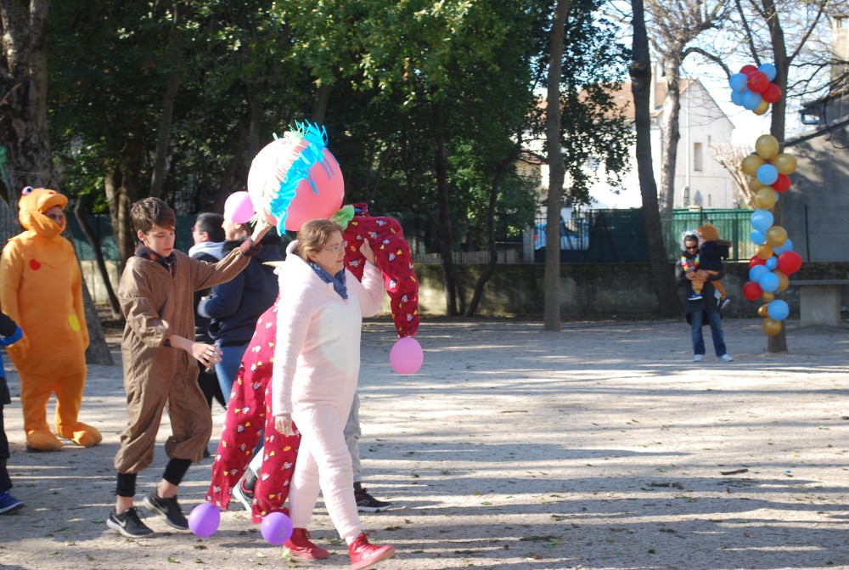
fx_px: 1701
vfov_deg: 19.0
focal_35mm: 72
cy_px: 285
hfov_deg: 28.0
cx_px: 424
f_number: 5.6
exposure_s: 1/100
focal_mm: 48
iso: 200
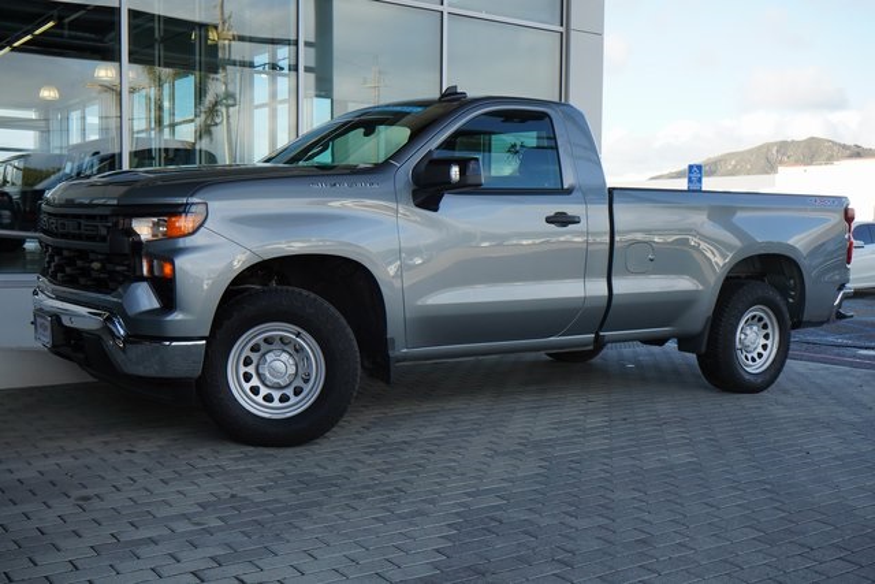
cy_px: 292
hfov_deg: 49.5
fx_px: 948
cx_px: 438
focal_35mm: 39
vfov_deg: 34.2
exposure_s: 1/640
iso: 1000
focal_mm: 39
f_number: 8
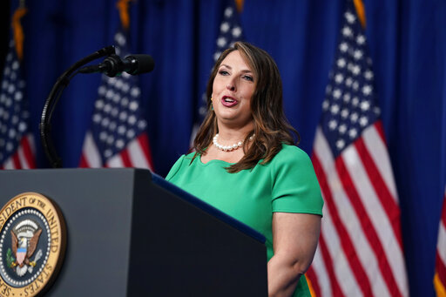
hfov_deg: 14.3
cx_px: 223
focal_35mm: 144
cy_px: 148
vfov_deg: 9.5
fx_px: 1783
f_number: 3.5
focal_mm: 144
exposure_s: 1/640
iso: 1600
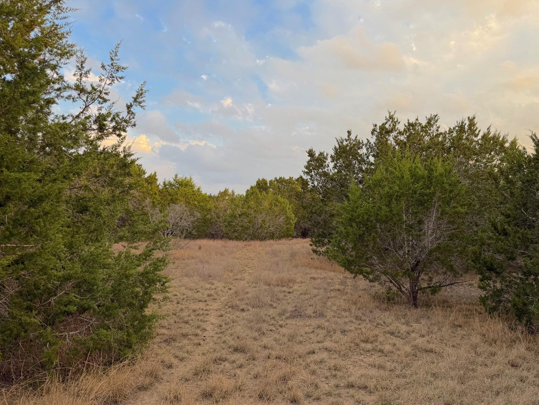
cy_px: 204
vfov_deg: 53.1
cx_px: 290
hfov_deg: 67.2
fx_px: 405
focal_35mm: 26
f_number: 1.78
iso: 80
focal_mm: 6.76
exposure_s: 1/728
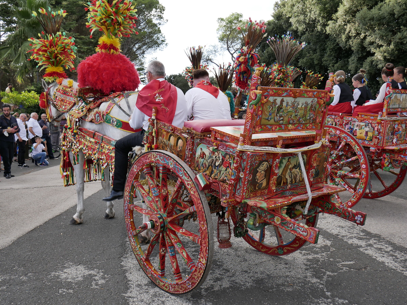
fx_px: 400
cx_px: 204
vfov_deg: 41.8
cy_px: 152
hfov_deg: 53.9
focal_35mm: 34
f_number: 5.6
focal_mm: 17
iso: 200
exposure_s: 1/200
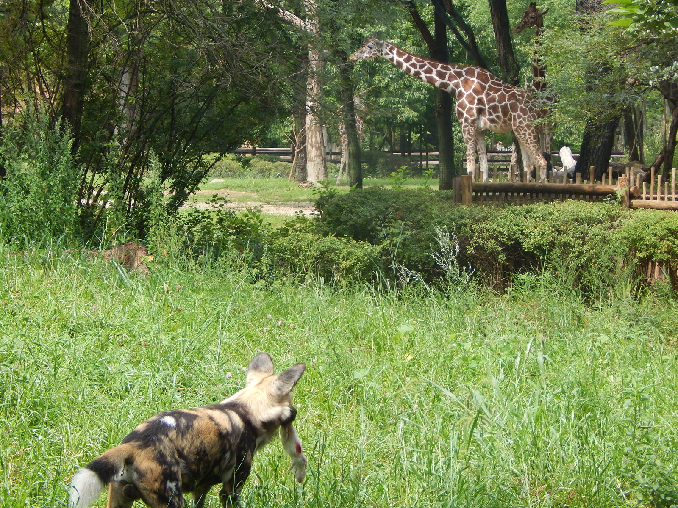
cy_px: 254
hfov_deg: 12.3
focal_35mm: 160
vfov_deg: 9.3
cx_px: 339
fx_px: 3134
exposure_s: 1/160
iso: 125
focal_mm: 28.7
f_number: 5.1
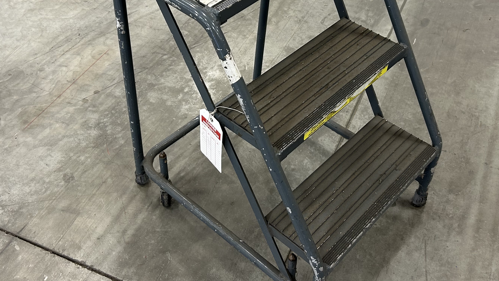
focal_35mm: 43
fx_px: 569
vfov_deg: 27.5
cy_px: 94
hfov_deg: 47.3
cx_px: 261
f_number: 1.5
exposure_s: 1/60
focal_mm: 5.7
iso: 125
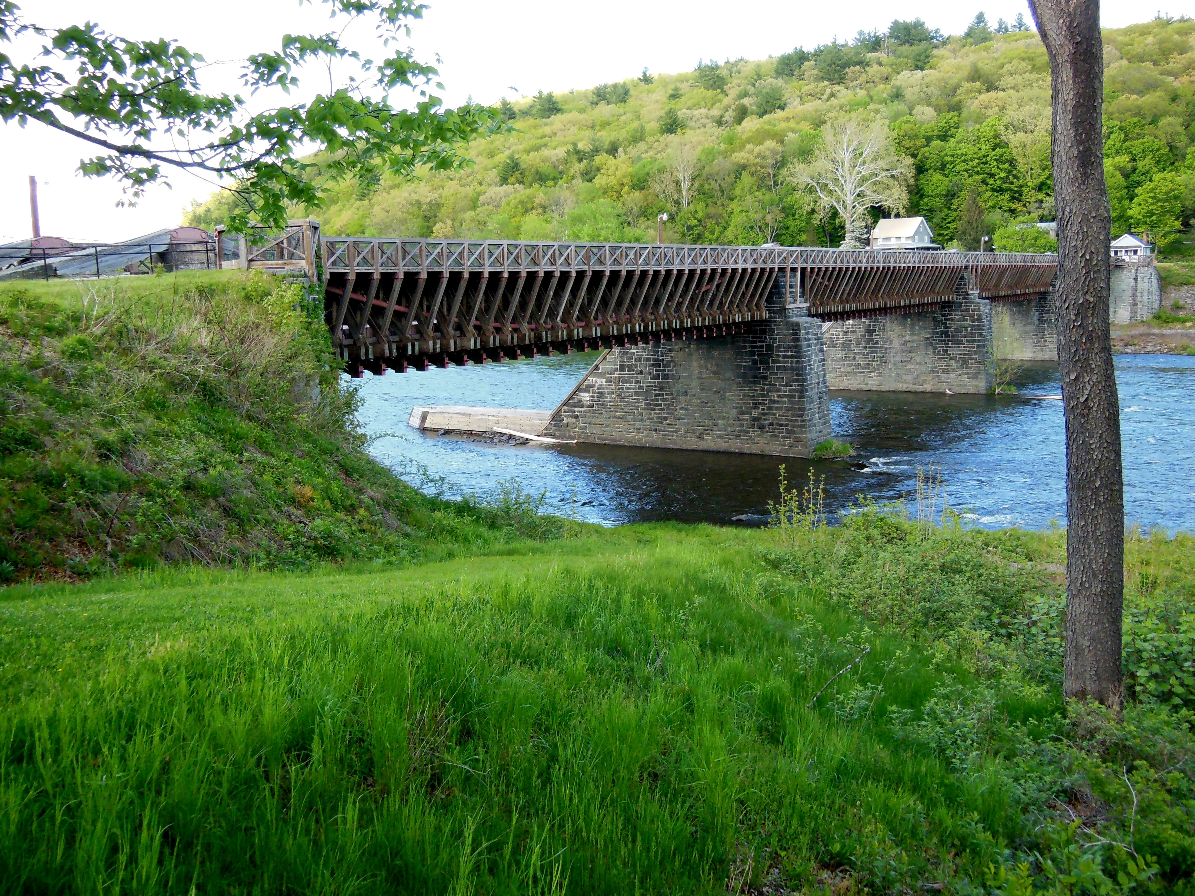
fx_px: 1174
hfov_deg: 54.0
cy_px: 448
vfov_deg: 41.8
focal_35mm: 34
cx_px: 598
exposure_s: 1/250
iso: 400
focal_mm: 6
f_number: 3.9
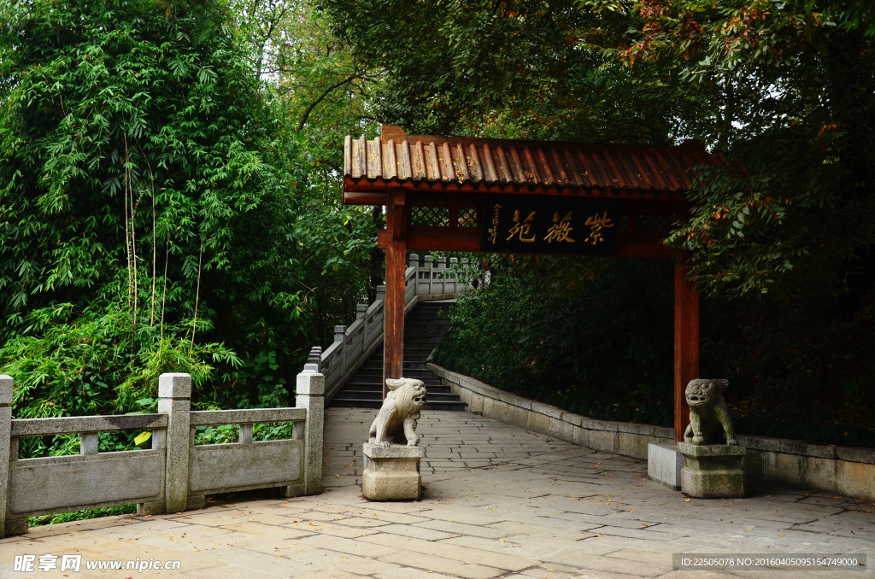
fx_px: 946
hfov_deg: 49.6
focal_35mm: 39
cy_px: 290
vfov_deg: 34.1
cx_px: 438
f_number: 5
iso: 320
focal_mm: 26
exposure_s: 1/125
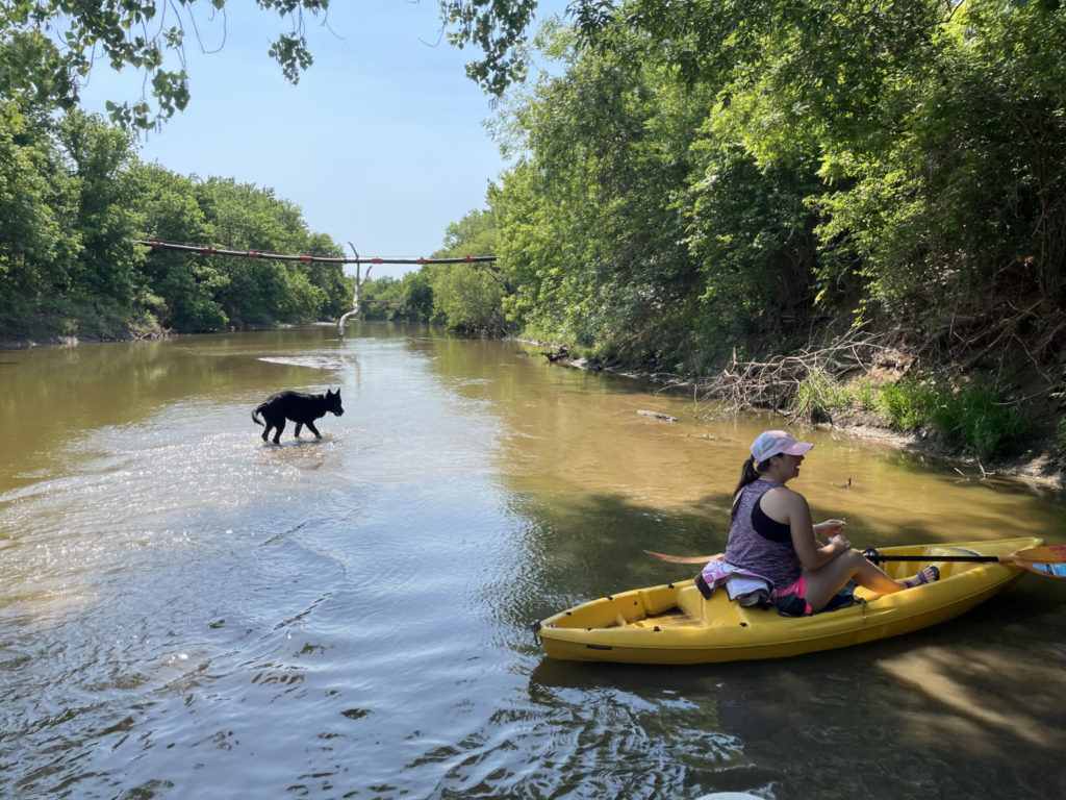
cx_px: 533
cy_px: 400
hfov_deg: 67.3
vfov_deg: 53.1
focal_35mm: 26
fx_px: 801
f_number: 1.6
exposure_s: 1/2304
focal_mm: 4.2
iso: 32
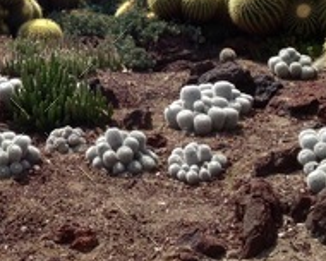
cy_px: -13
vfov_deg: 14.3
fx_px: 1023
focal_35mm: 106
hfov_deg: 17.8
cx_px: 26
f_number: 2.4
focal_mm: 4.28
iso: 50
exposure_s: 1/1416
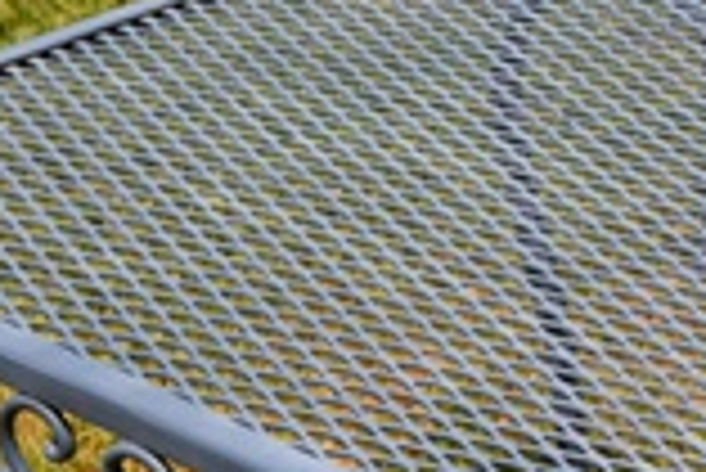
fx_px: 3592
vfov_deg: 7.5
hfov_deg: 11.2
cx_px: 531
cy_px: 494
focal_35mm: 183
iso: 160
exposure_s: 1/250
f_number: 8
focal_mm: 32
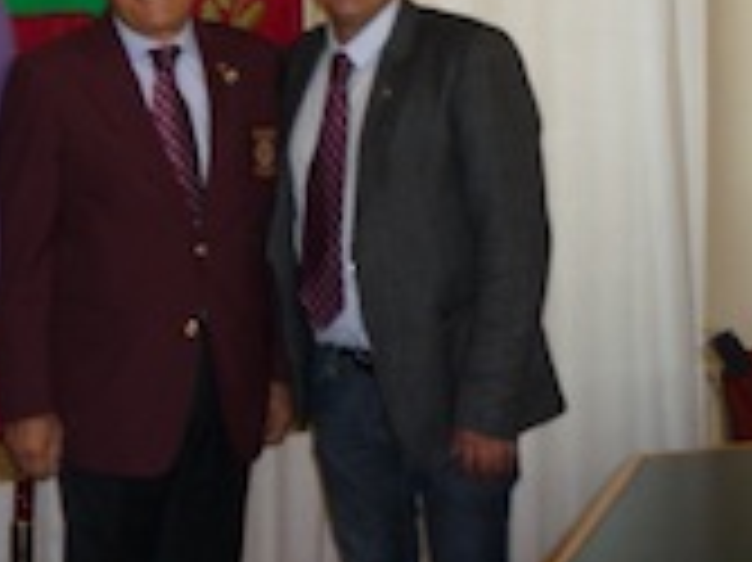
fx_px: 1541
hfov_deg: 25.6
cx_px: -50
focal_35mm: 71
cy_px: -22
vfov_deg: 20.0
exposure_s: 1/30
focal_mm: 5.5
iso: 160
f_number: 2.8
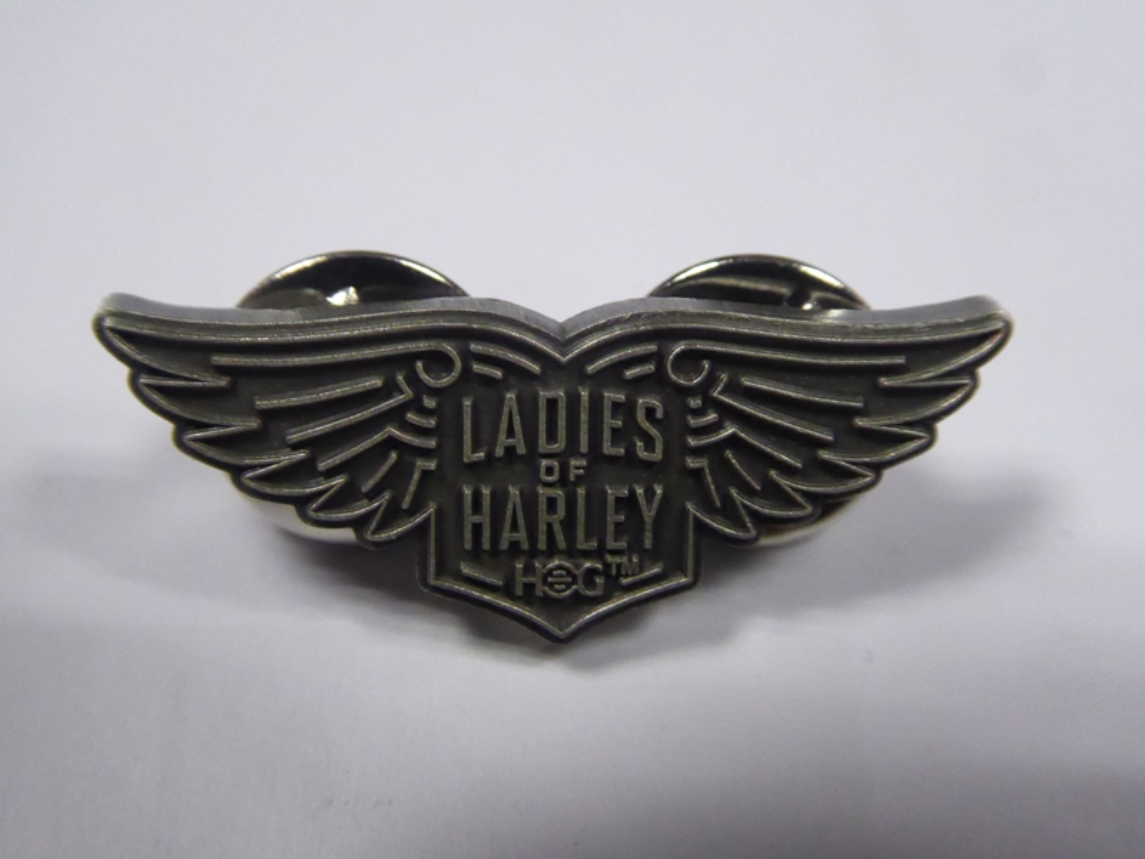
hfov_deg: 41.2
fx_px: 1522
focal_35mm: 46
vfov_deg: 31.5
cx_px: 572
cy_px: 430
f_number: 3.9
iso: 1600
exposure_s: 1/200
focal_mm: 7.8
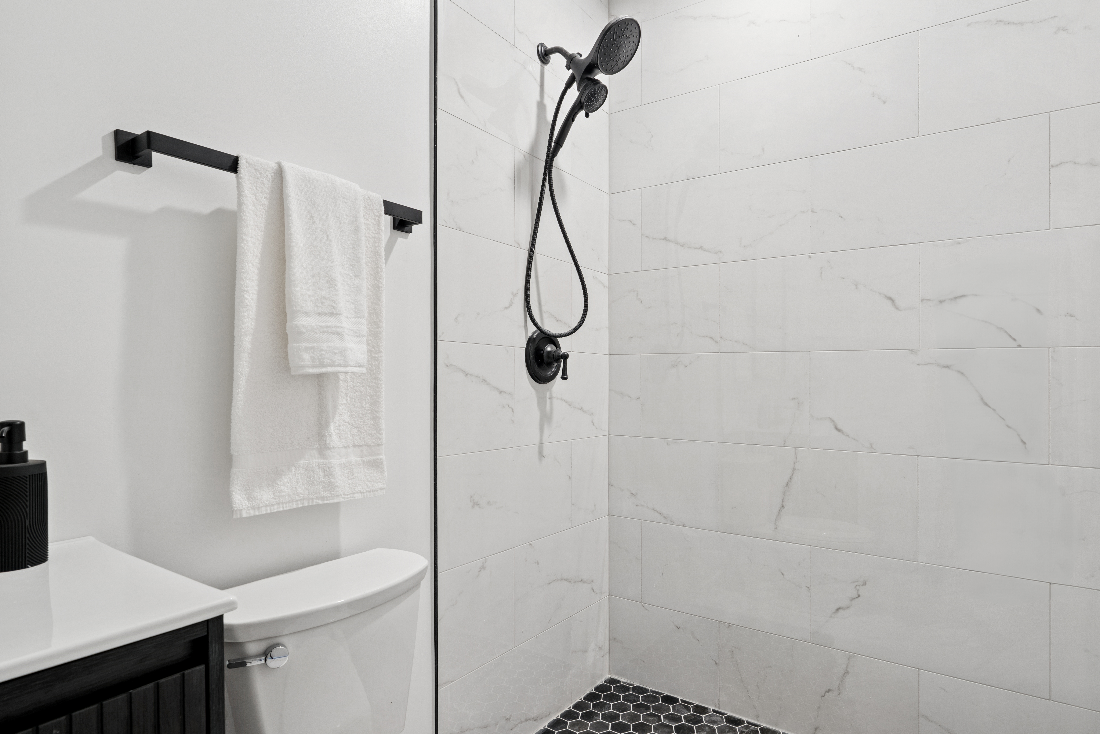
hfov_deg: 86.6
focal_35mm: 19
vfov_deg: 64.5
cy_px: 377
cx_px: 607
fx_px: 581
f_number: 8
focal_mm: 16
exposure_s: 1/8
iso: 200
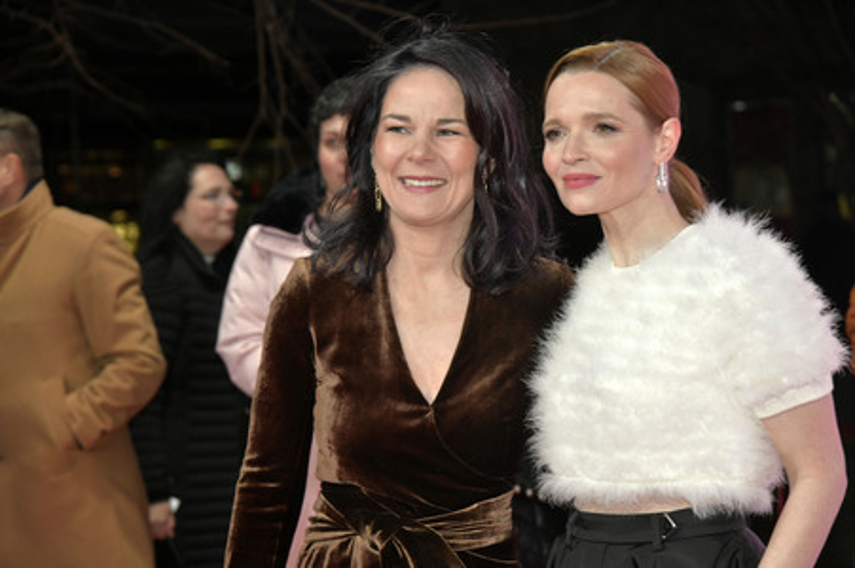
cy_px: 284
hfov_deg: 19.5
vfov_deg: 13.0
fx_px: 2492
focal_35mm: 105
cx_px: 428
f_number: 7.1
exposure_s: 1/200
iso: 2000
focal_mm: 105
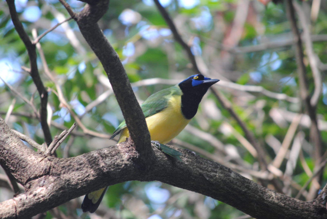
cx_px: 164
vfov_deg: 3.1
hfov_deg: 4.6
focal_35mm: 450
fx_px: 4092
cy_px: 110
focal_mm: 300
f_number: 5.6
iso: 400
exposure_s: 1/50
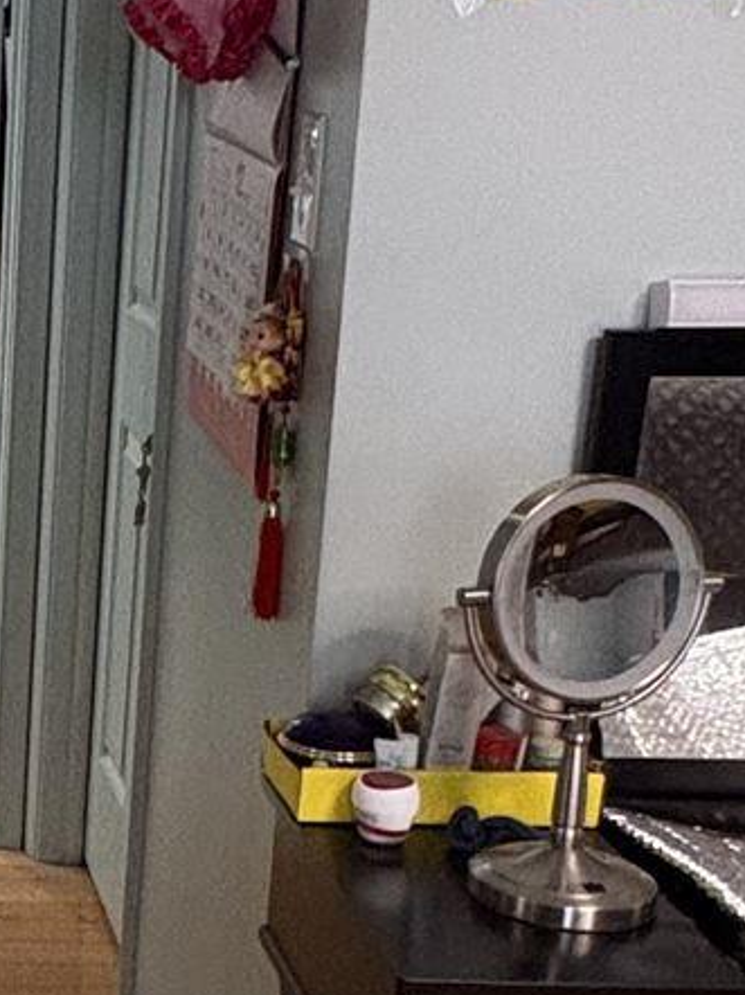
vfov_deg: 26.6
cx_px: -387
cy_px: 630
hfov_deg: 17.9
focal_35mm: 73
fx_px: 2097
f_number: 2.2
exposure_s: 1/60
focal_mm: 2.22
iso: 500
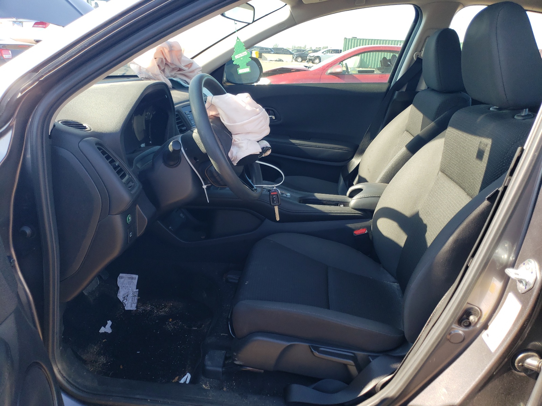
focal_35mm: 26
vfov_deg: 53.1
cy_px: 203
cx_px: 271
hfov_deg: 67.3
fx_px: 407
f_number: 1.5
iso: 50
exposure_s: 1/357
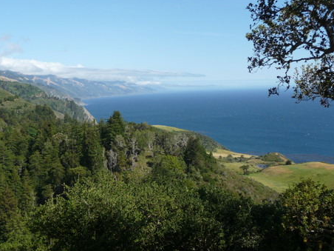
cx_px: 171
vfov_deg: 28.6
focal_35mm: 51
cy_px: 118
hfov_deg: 37.5
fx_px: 492
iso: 100
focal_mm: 8
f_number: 4.2
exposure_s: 1/640
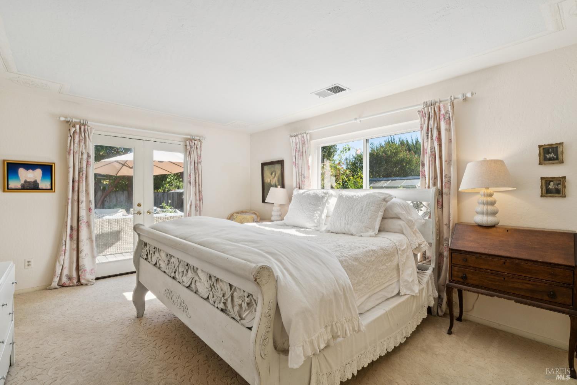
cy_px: 192
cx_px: 288
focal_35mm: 16
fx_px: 256
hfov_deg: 96.7
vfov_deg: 73.7
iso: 320
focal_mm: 16
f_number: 11
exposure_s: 1/40
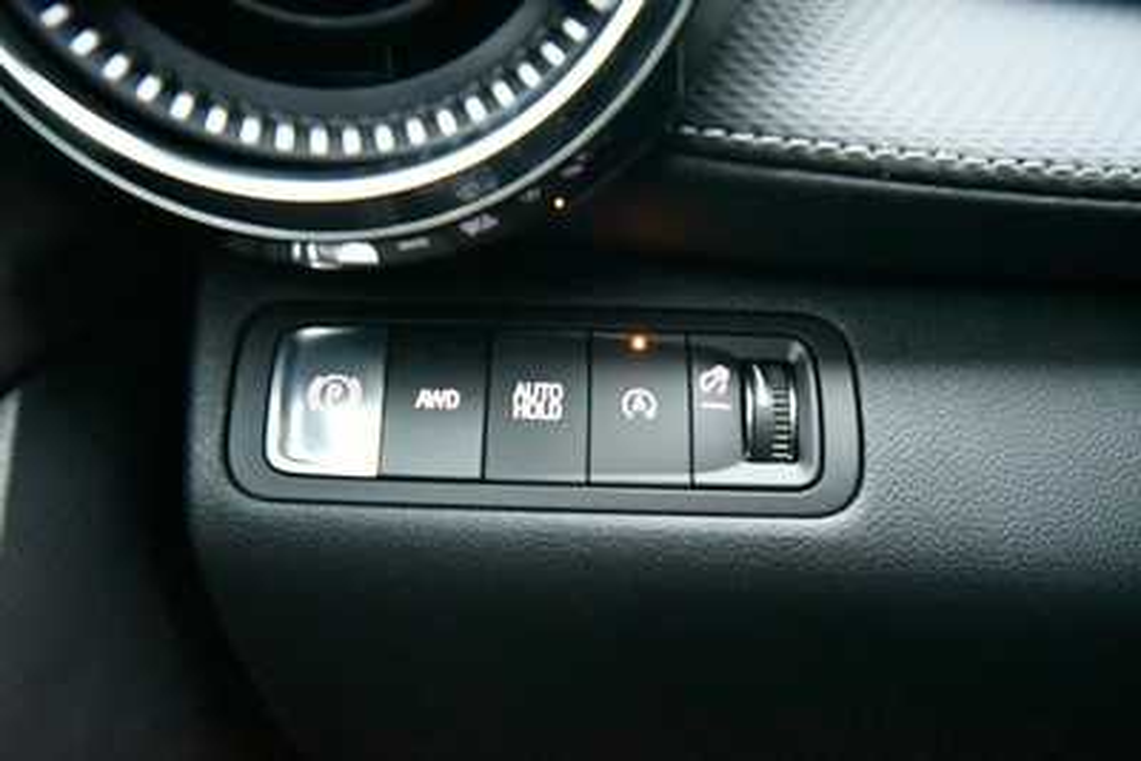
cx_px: 570
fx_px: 951
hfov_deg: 61.9
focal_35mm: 30
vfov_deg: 43.6
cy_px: 380
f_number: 5.6
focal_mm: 20
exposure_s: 1/20
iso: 12800
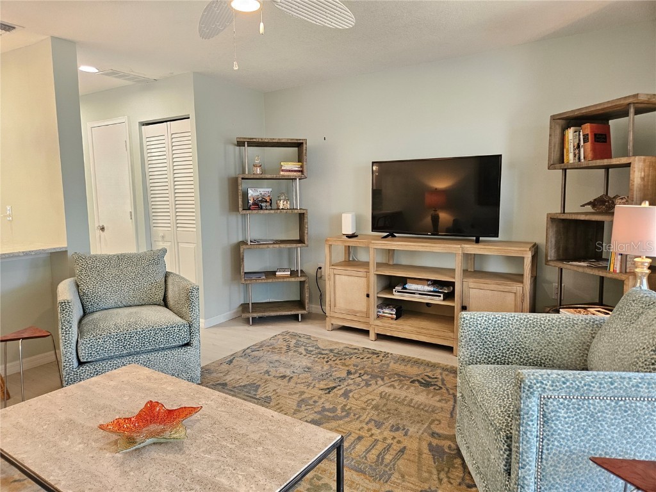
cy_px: 246
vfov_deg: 58.9
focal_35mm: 23
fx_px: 436
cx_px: 328
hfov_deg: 73.9
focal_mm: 5.4
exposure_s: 1/120
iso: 320
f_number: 1.8
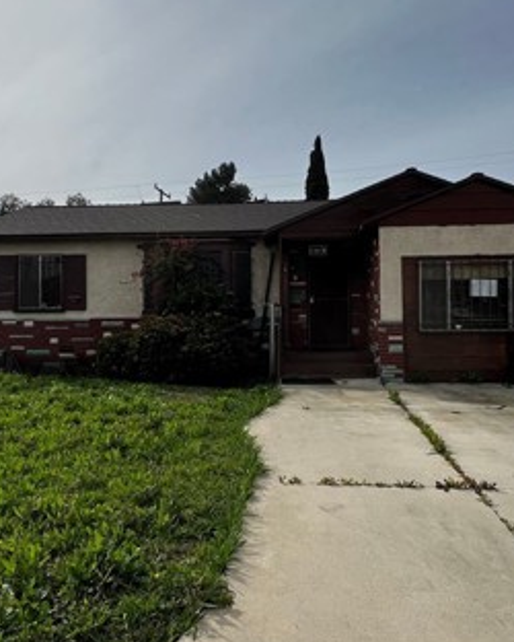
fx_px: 494
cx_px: 249
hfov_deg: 55.0
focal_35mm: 26
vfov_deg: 66.0
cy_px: 305
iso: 32
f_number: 1.8
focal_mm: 1.57
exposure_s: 1/1754
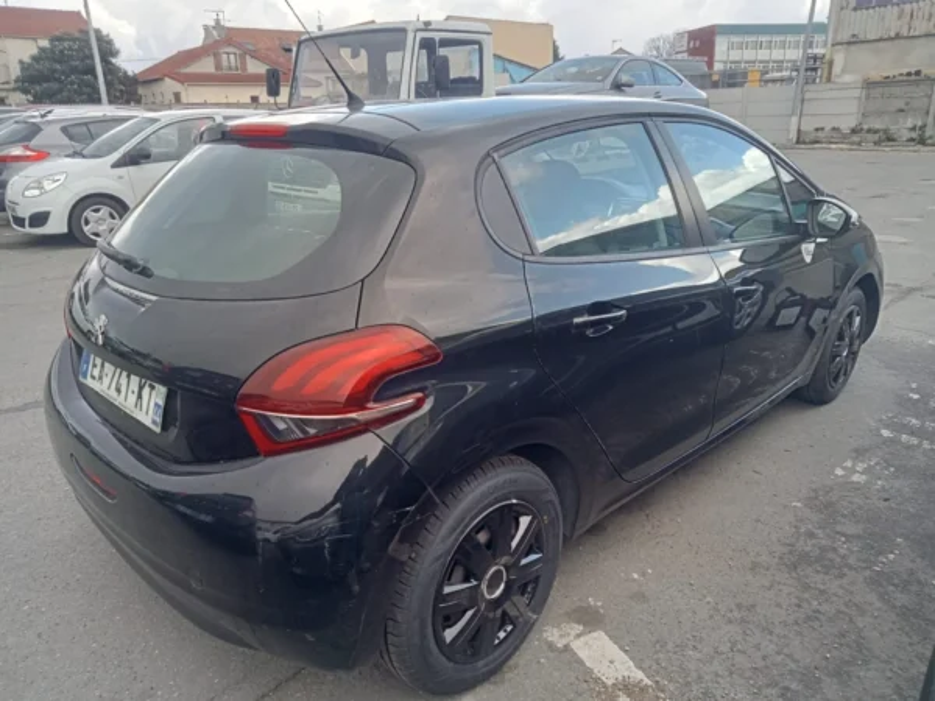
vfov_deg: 49.7
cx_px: 468
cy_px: 350
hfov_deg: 63.4
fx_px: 756
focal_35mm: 28
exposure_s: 1/117
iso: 100
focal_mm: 3.46
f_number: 2.2
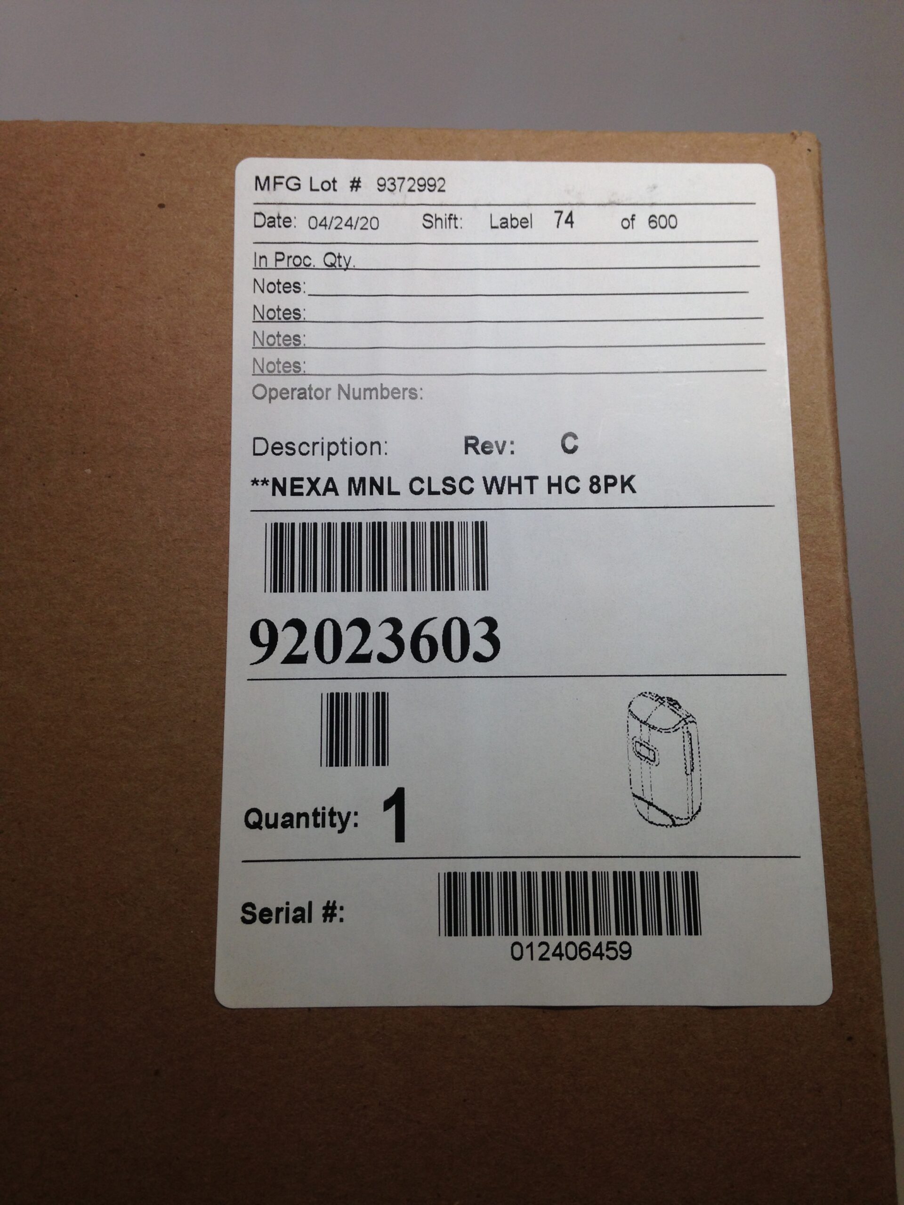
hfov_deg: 42.9
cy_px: 602
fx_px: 1149
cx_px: 452
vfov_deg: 55.4
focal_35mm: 33
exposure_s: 1/146
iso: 50
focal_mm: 4.12
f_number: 2.4
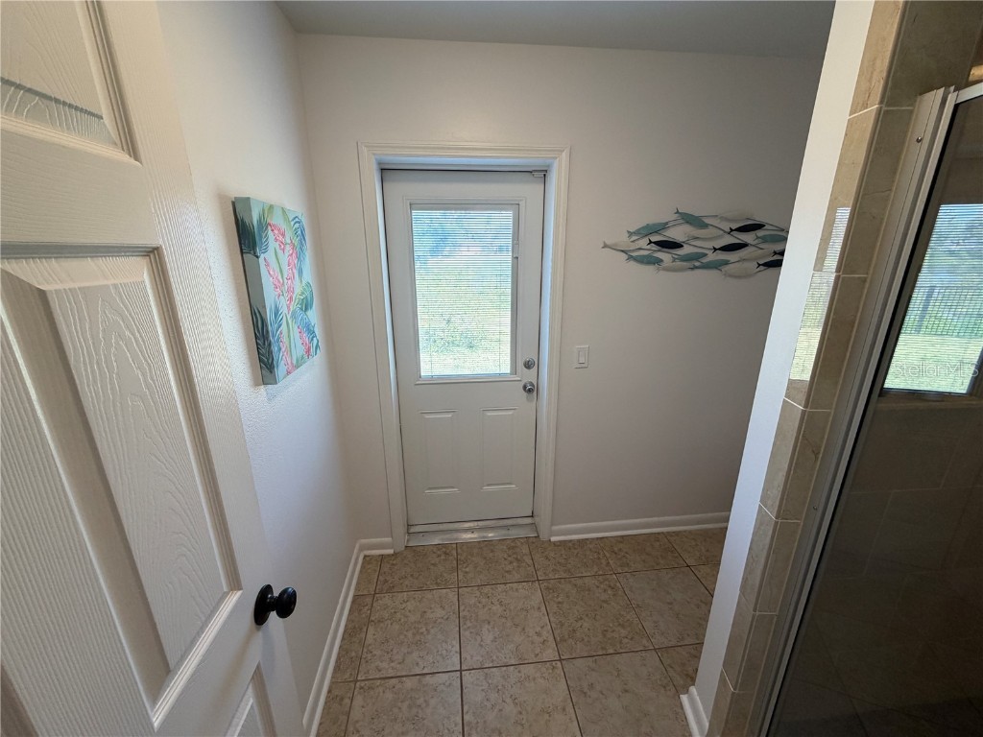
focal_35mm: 14
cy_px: 368
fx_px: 398
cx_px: 492
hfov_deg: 102.1
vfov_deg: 85.7
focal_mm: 2.22
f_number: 2.2
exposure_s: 1/120
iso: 160
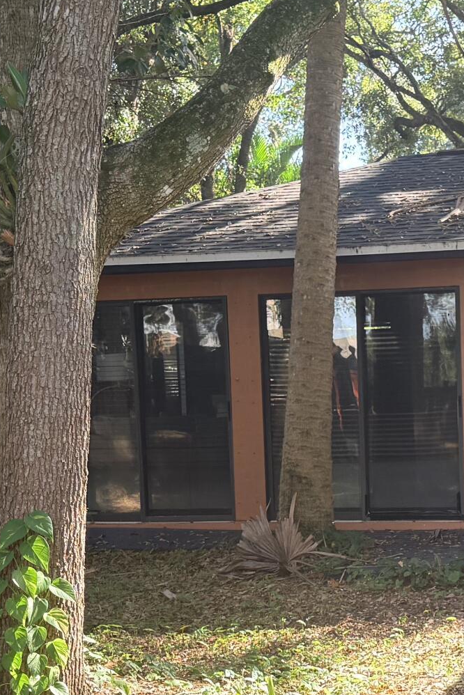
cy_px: 494
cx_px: 377
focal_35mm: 75
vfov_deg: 26.7
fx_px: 1449
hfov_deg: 18.0
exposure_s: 1/305
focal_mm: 6.76
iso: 100
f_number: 1.78
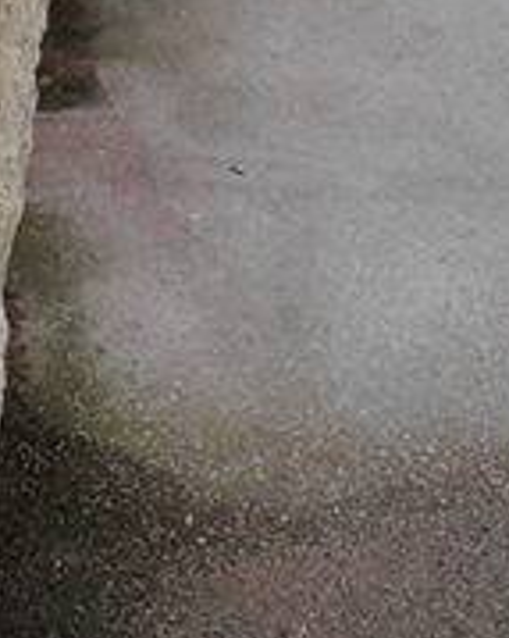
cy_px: -260
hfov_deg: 7.7
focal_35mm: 191
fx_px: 3600
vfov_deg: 9.9
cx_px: -559
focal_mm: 6.3
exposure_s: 1/180
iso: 100
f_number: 3.2
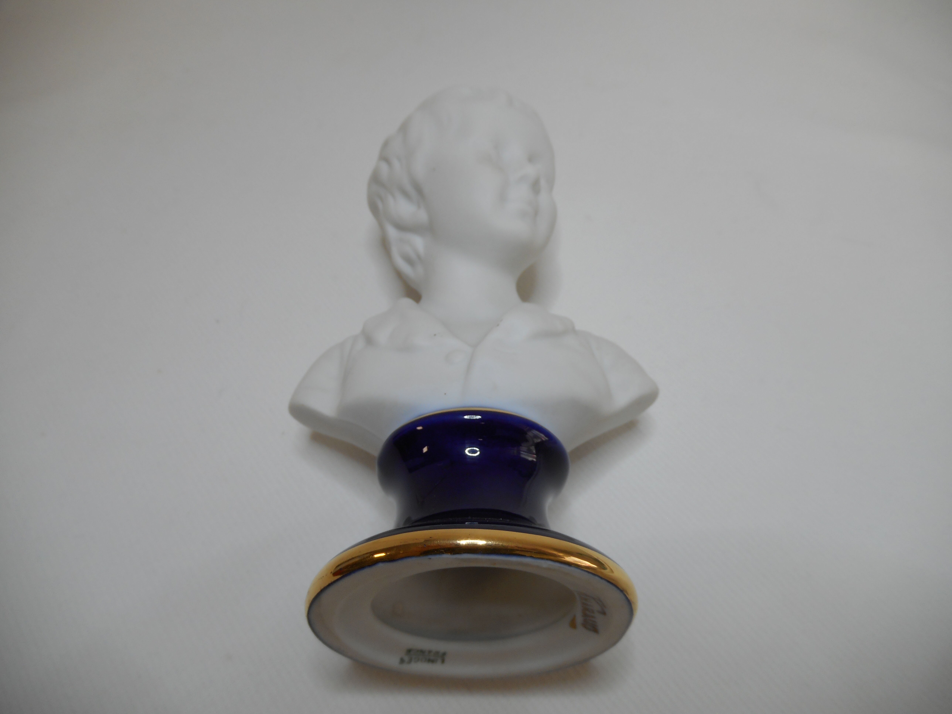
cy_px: 357
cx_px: 476
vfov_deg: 54.9
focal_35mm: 25
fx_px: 688
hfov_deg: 69.4
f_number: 3.5
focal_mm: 4.5
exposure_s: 1/30
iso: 80
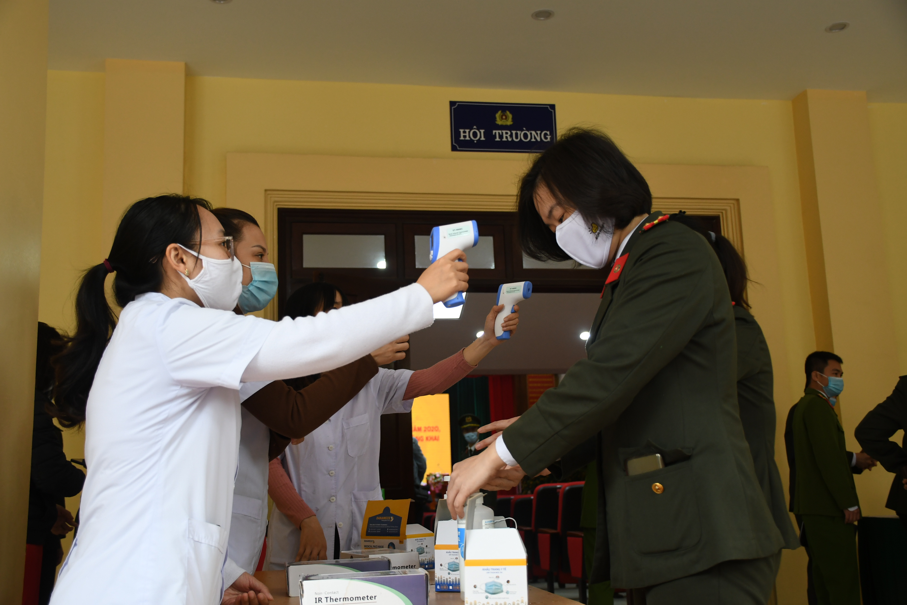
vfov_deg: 34.2
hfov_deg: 49.6
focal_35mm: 39
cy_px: 302
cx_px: 454
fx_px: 983
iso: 640
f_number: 3.8
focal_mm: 26
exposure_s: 1/200
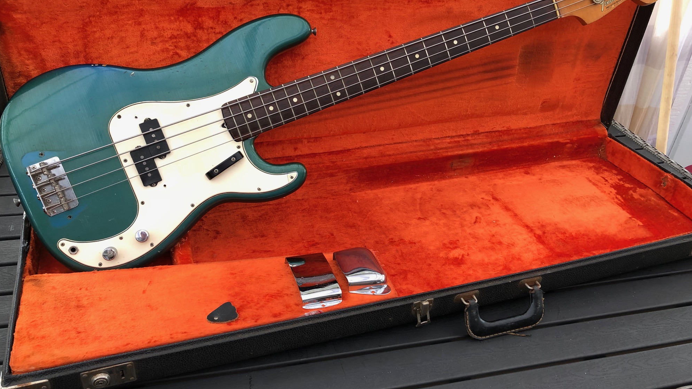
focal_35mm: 31
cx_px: 343
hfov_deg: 62.6
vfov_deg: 37.8
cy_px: 192
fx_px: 569
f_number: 1.8
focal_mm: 3.99
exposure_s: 1/40
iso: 25
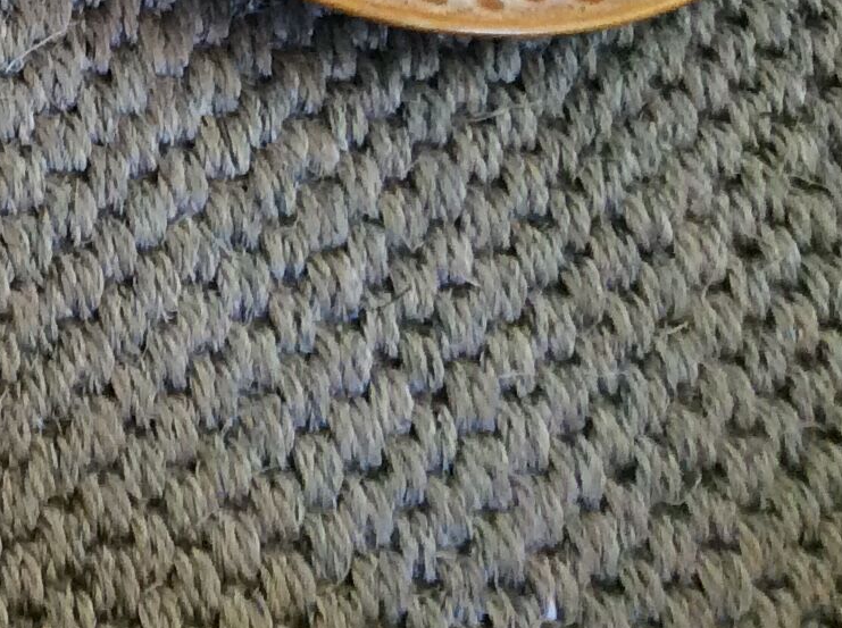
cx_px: -570
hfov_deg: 15.6
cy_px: -266
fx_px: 2719
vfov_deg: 12.6
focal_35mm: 112
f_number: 2.4
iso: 125
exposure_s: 1/25
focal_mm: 3.3
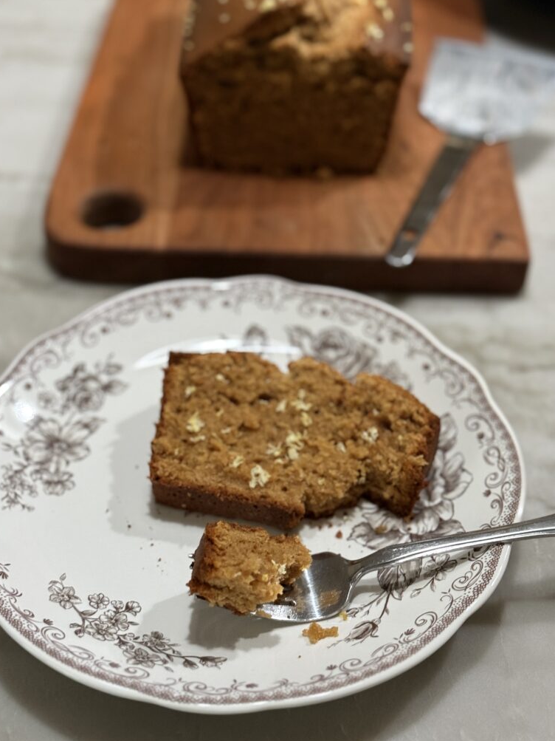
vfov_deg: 38.9
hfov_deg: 29.7
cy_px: 372
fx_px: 1048
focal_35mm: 49
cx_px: 274
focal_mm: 6.76
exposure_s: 1/40
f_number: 1.78
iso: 400
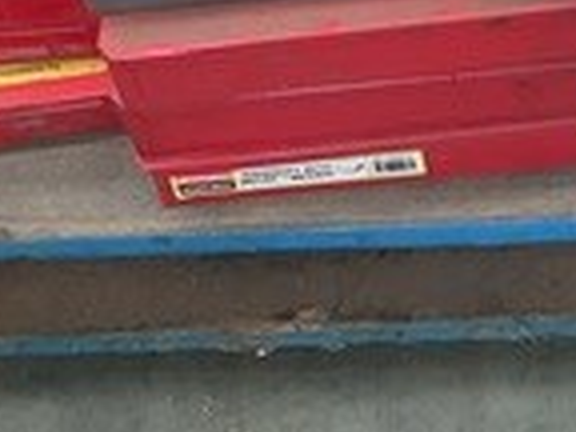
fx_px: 2147
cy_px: -436
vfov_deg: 10.5
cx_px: 800
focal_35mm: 129
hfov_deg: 14.5
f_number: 1.8
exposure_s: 1/50
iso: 40
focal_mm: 3
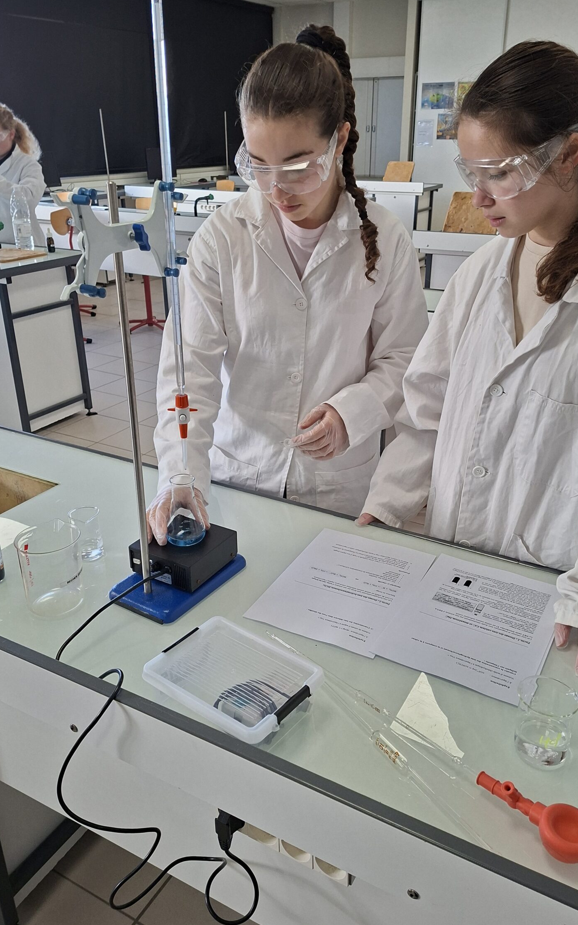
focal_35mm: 28
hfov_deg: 44.5
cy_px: 452
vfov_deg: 66.5
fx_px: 706
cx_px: 289
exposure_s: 1/100
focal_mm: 5.54
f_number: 1.8
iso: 100
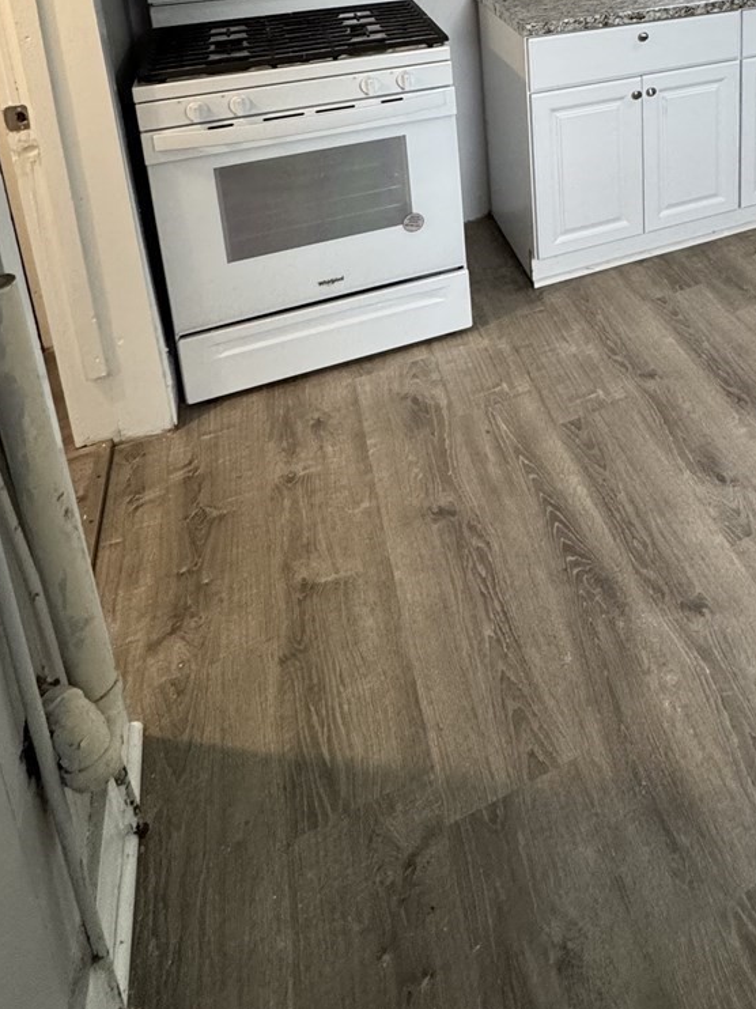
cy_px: 5
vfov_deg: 50.3
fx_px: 845
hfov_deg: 43.7
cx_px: 689
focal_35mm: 29
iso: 250
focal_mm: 2.22
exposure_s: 1/120
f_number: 2.2
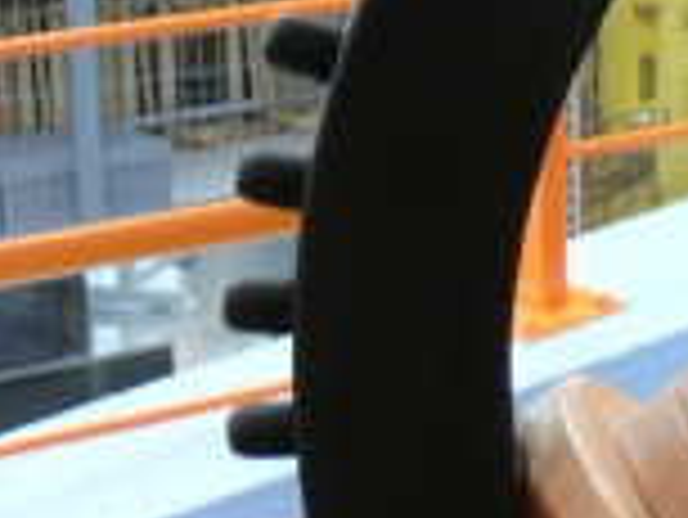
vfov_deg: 8.0
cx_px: 1718
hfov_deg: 9.5
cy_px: 622
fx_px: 3640
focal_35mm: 183
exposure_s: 1/30
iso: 100
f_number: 2.8
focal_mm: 7.4
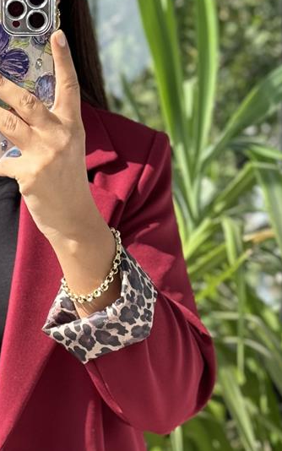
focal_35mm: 127
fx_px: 1561
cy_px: 348
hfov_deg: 10.3
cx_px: 12
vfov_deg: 16.3
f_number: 1.78
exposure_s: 1/333
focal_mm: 6.76
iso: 64
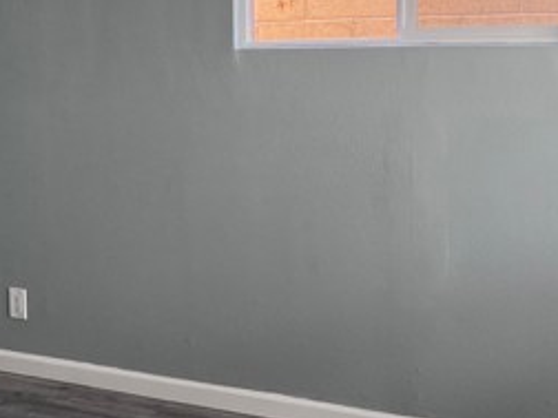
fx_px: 1064
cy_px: 153
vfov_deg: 22.2
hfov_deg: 28.5
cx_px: 82
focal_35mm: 66
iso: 100
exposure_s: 1/121
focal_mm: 5.7
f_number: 1.5
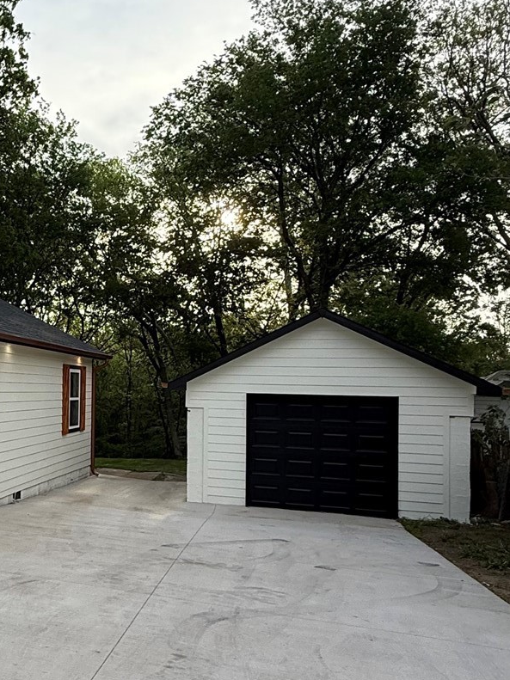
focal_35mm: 34
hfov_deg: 36.8
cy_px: 373
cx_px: -16
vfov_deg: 53.9
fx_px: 668
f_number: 2.2
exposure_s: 1/694
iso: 64
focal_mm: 2.22
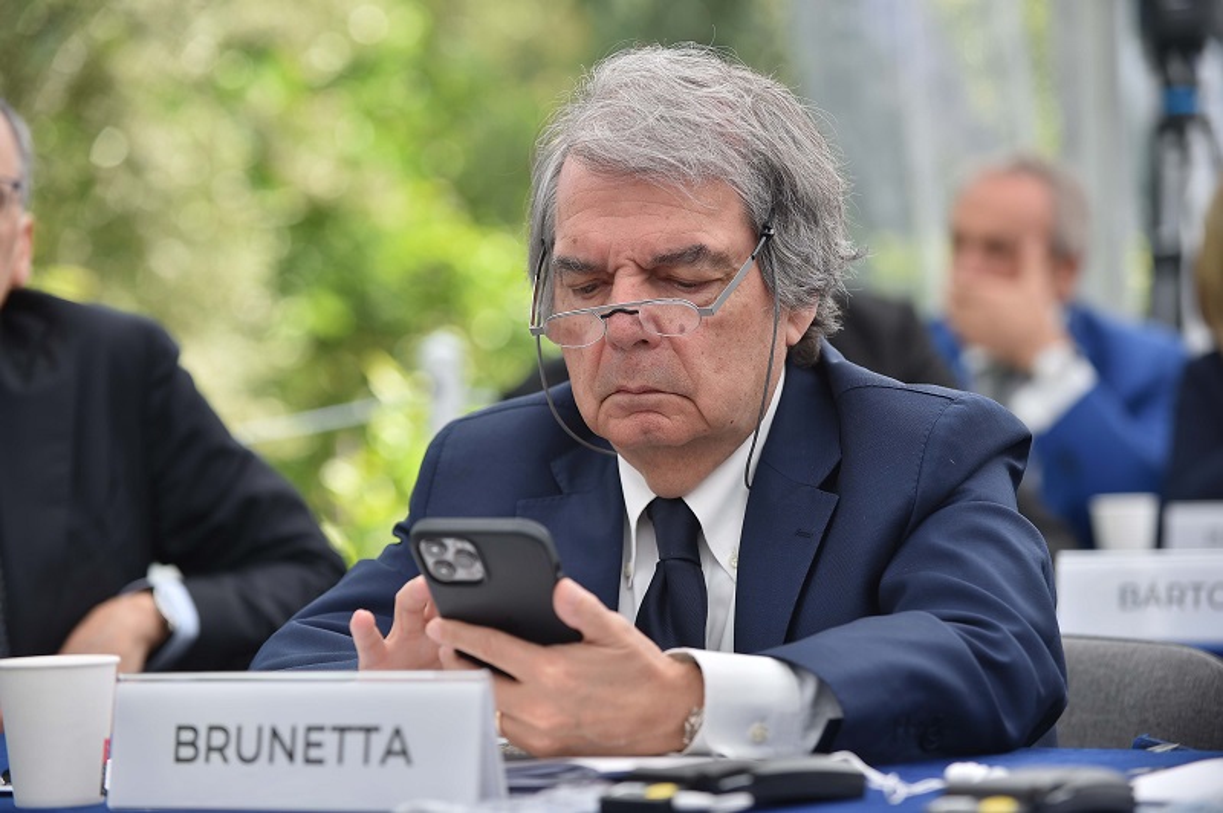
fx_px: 3564
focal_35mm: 105
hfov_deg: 19.5
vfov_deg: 13.0
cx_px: 612
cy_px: 406
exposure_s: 1/250
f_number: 4.5
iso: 50
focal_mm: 105
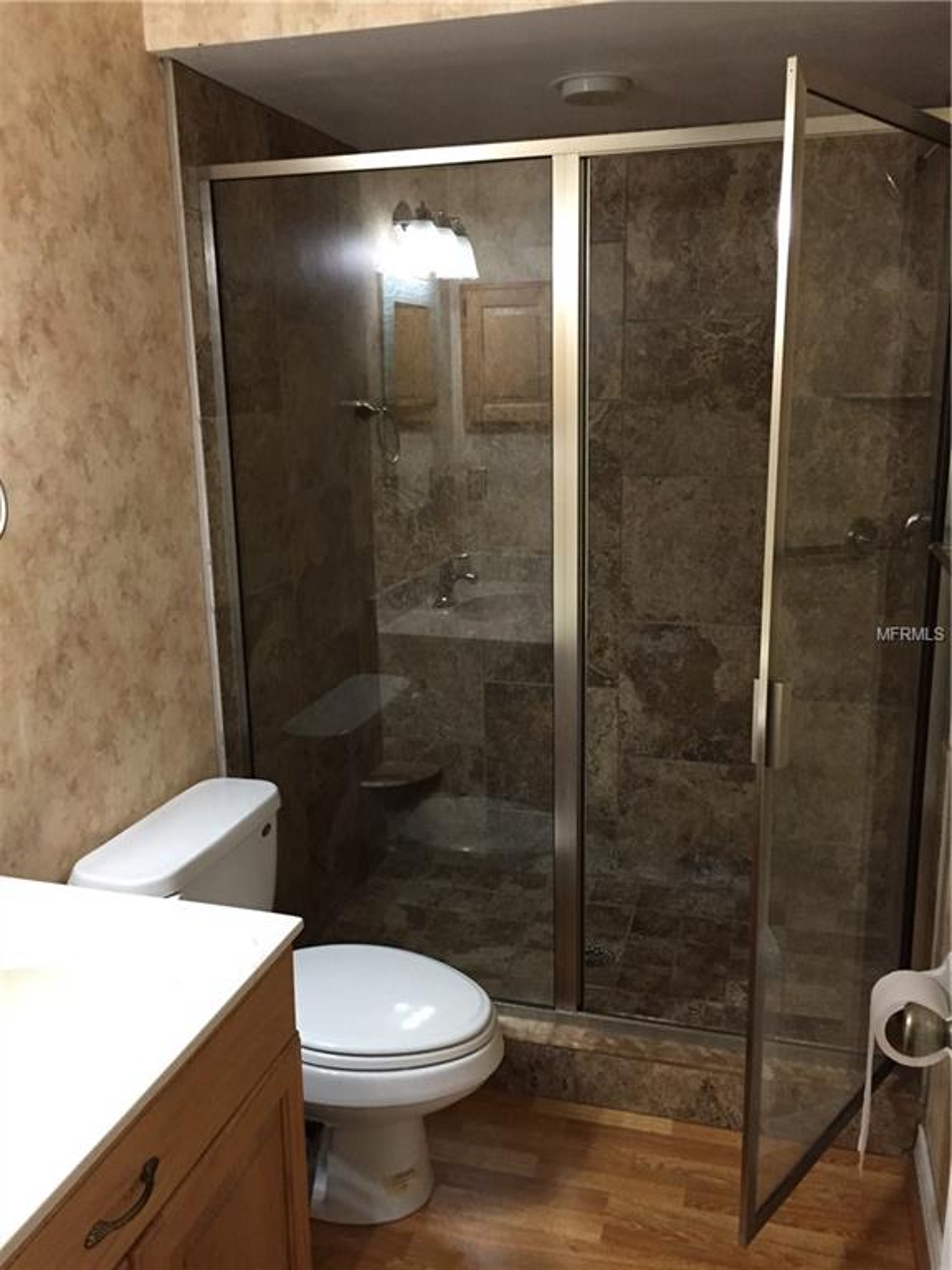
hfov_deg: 48.2
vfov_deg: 61.7
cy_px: 635
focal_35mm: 29
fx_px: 1063
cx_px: 476
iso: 200
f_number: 2.2
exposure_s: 1/30
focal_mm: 4.15
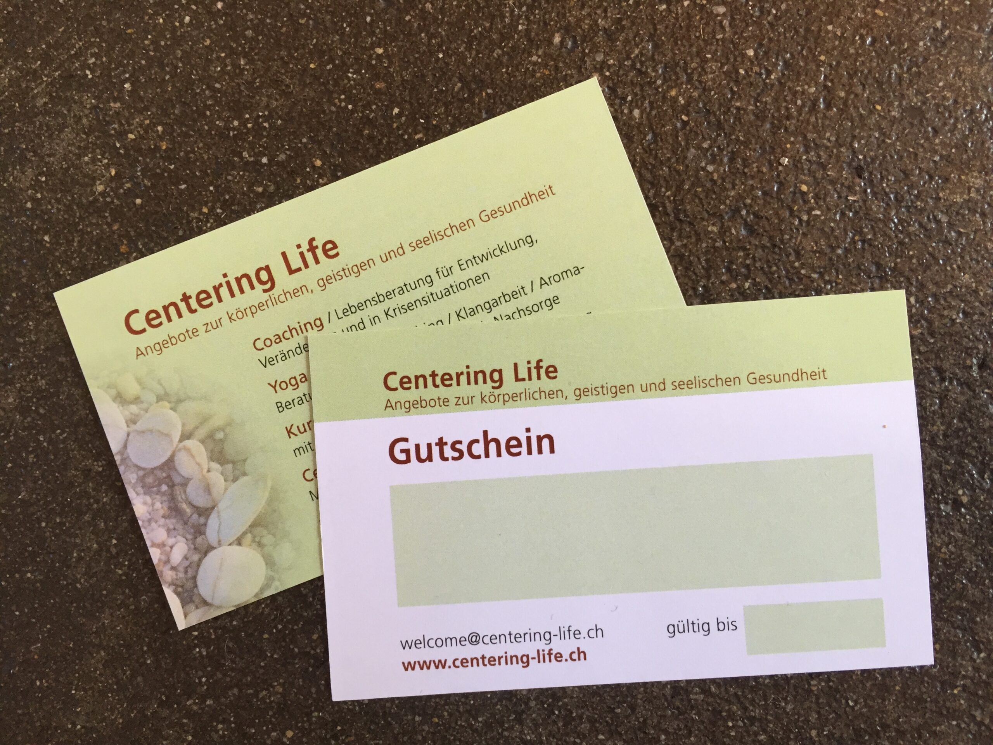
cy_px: 372
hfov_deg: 61.7
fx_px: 832
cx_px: 496
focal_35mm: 29
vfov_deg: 48.2
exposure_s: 1/33
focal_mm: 4.15
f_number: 2.2
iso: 40
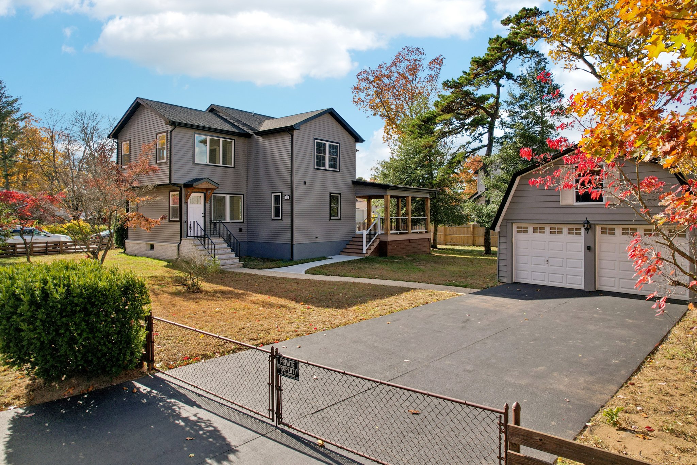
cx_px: 348
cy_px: 232
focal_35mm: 22
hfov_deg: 78.6
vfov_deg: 57.2
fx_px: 426
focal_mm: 8.4
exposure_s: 1/1000
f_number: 2.8
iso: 110
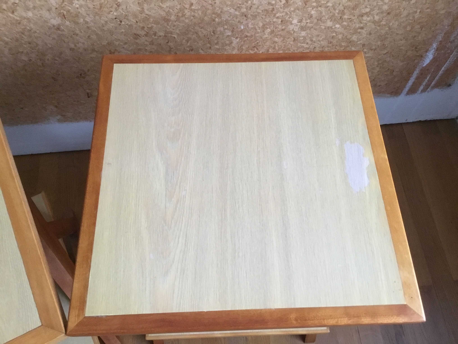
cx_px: 229
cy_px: 172
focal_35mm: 31
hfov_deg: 58.4
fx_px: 410
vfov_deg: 45.4
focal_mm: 3.3
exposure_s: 1/17
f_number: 2.4
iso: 200
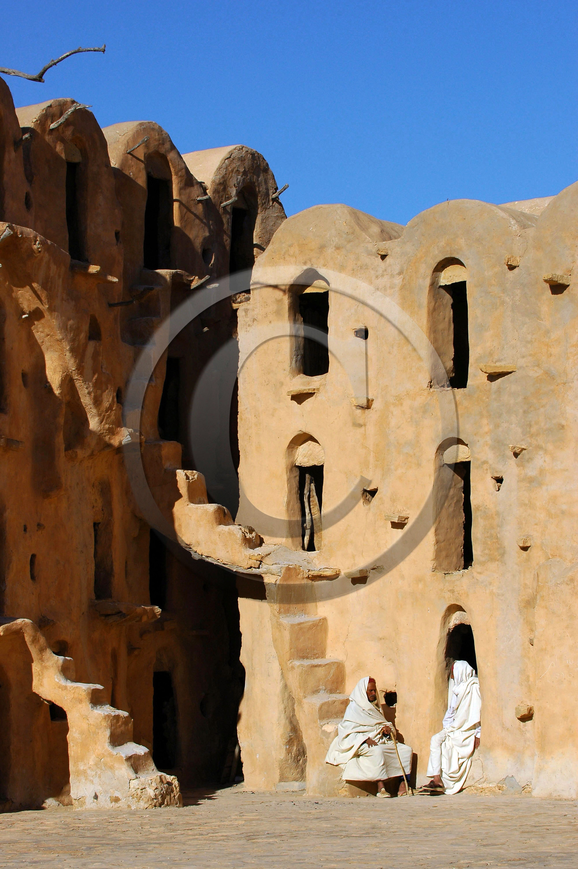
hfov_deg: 13.0
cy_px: 434
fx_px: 2533
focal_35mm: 105
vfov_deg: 19.5
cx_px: 289
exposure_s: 1/400
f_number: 13
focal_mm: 70
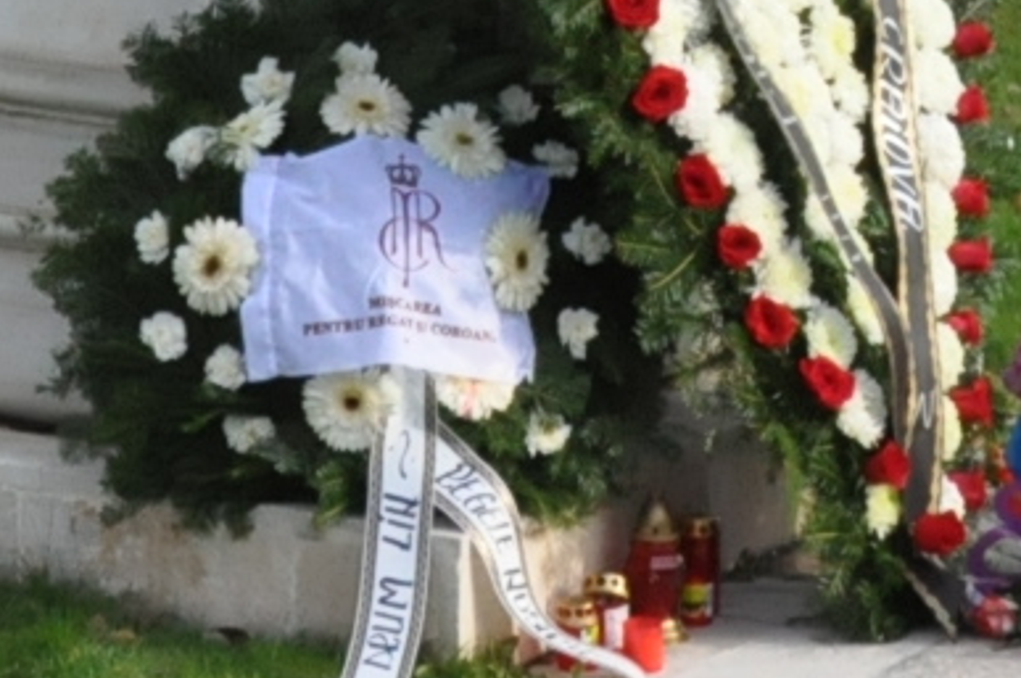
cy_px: -987
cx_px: 712
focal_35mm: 183
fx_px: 5183
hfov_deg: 11.2
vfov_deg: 7.0
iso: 1600
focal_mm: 22
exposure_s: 1/640
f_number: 13
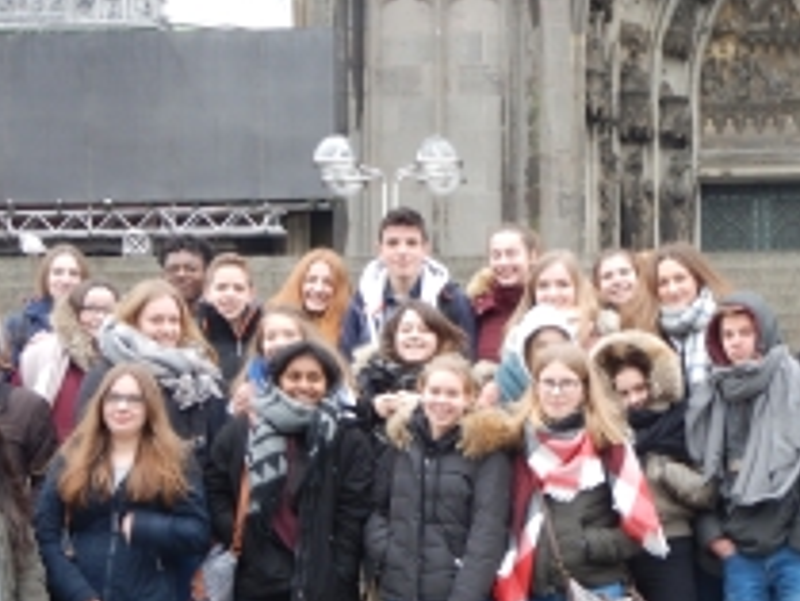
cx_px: 471
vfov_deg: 12.0
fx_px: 2844
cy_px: 486
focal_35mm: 123
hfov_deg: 16.0
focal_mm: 12
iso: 125
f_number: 4.5
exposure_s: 1/30
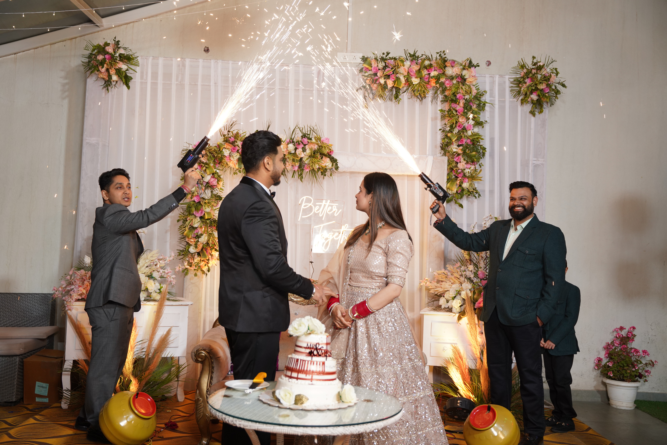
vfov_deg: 36.6
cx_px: 334
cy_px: 222
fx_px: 673
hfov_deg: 52.7
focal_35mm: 36
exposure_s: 1/160
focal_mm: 36.3
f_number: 3.2
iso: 500
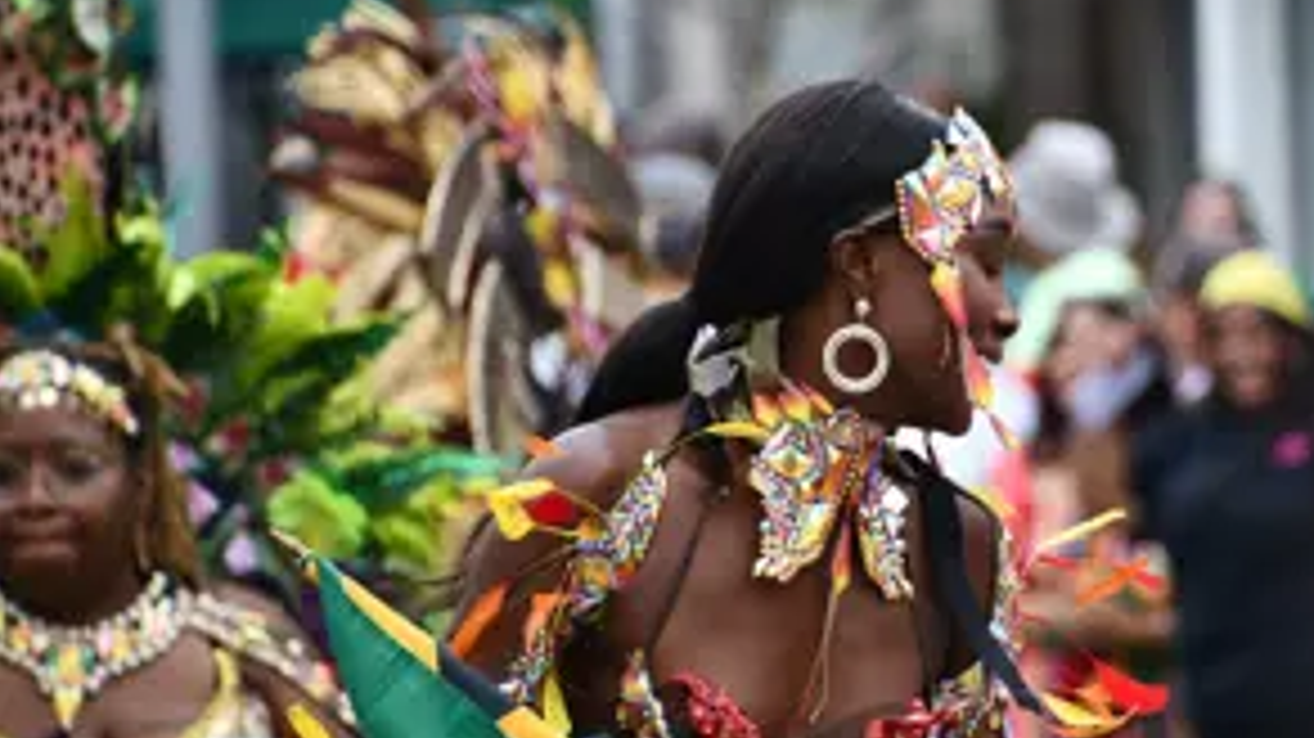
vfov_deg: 1.9
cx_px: 896
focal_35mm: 644
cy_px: 344
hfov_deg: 3.4
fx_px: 22430
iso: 720
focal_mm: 300
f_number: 6.3
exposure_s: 1/500
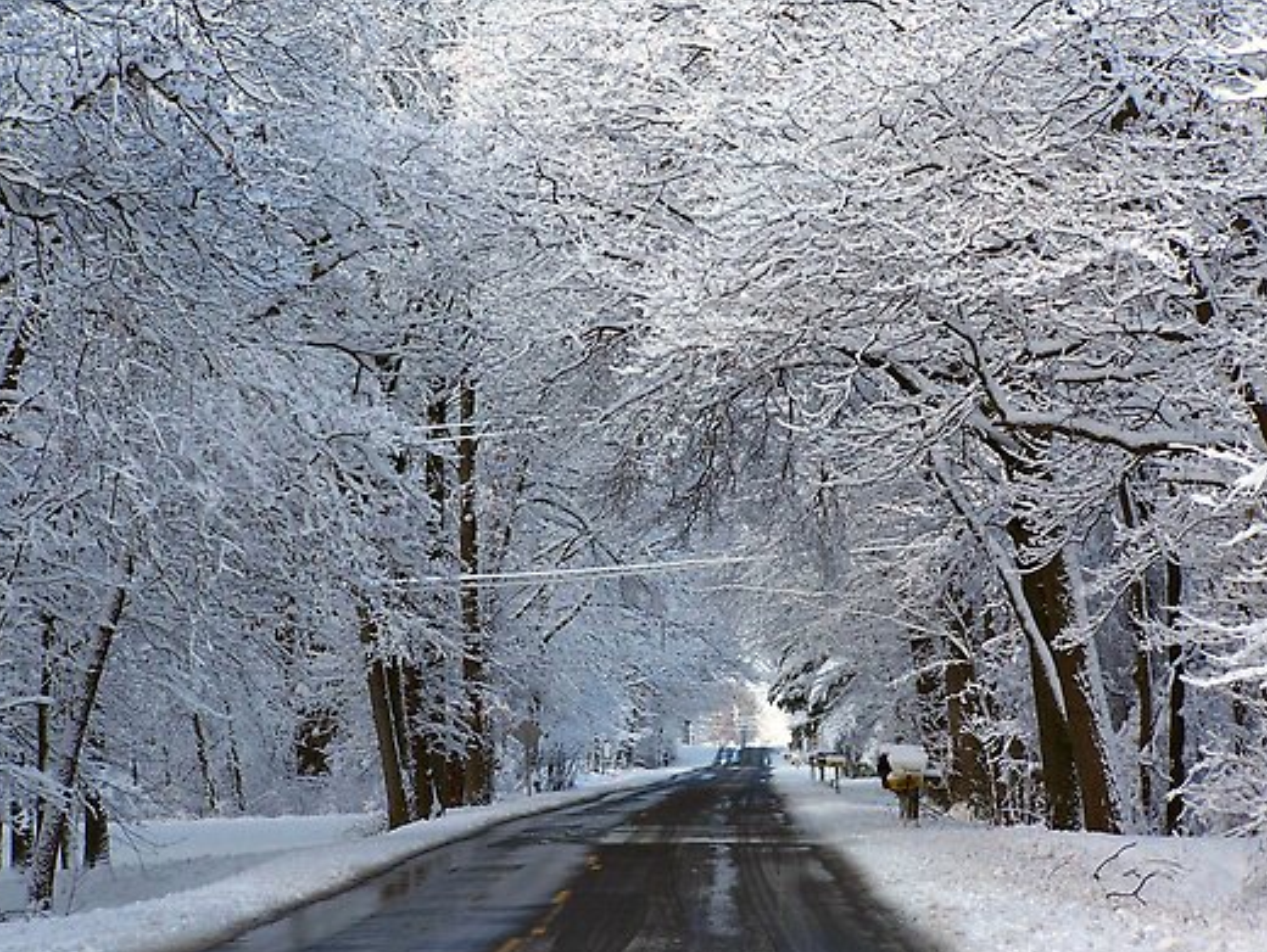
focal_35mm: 147
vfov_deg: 10.1
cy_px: 498
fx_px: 5385
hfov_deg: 13.4
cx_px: 631
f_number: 3.2
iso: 80
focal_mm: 23.1
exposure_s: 1/400
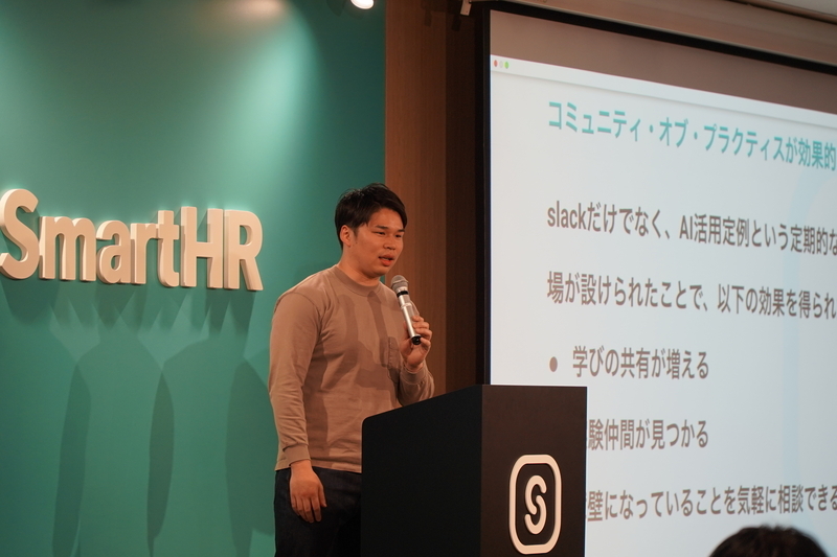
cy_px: 278
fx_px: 3649
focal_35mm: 157
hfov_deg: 13.1
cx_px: 418
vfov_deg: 8.7
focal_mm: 105
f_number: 4
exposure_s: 1/160
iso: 400
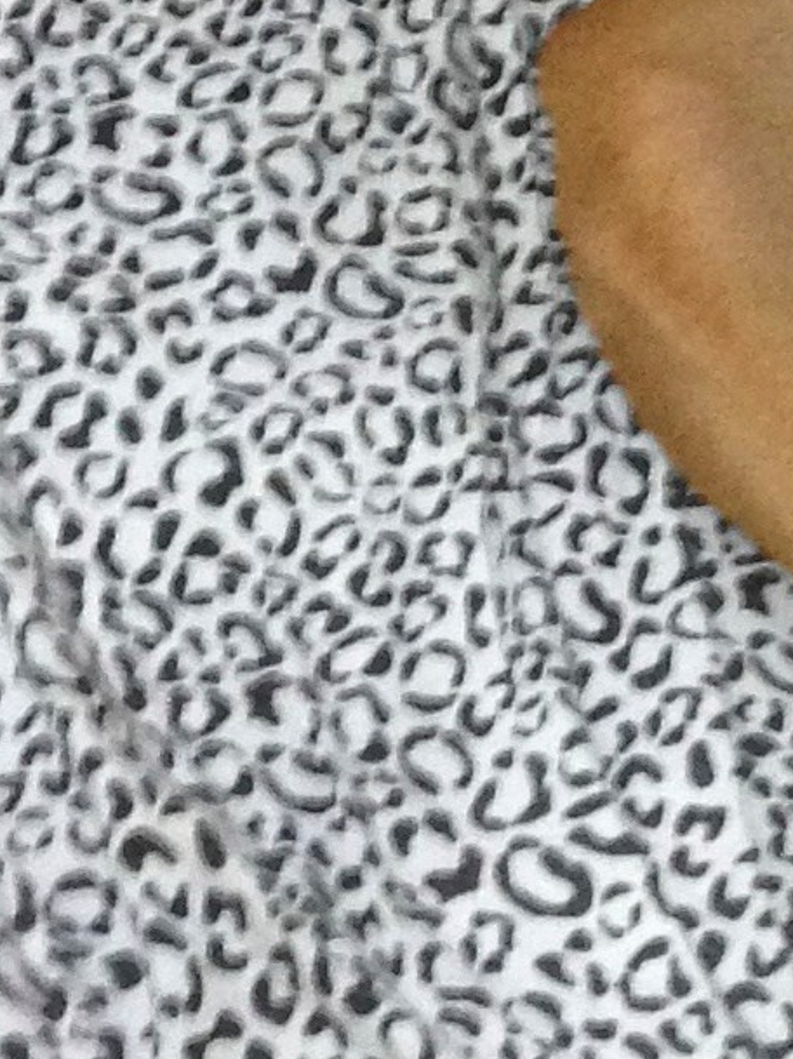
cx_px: 1036
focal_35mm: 177
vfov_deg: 10.7
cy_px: -675
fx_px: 5412
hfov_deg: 8.3
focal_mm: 4.12
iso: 250
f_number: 2.4
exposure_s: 1/20
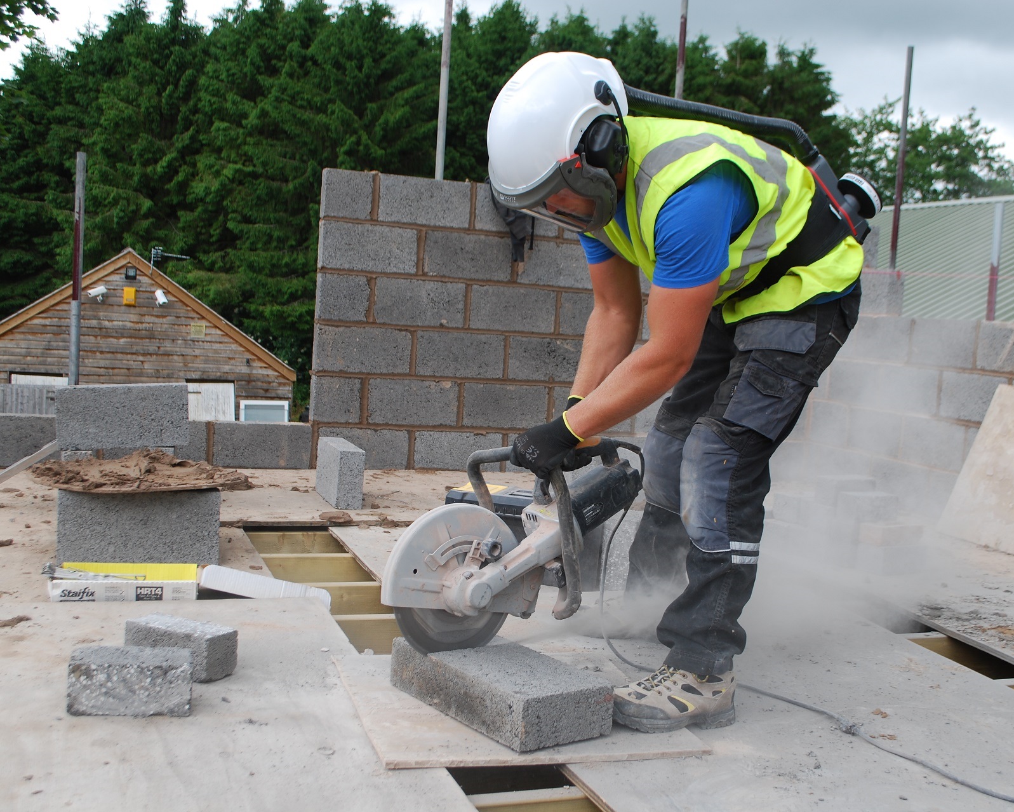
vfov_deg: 36.5
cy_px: 402
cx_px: 574
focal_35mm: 41
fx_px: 1231
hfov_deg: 44.7
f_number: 6.3
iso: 100
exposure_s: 1/160
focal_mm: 24
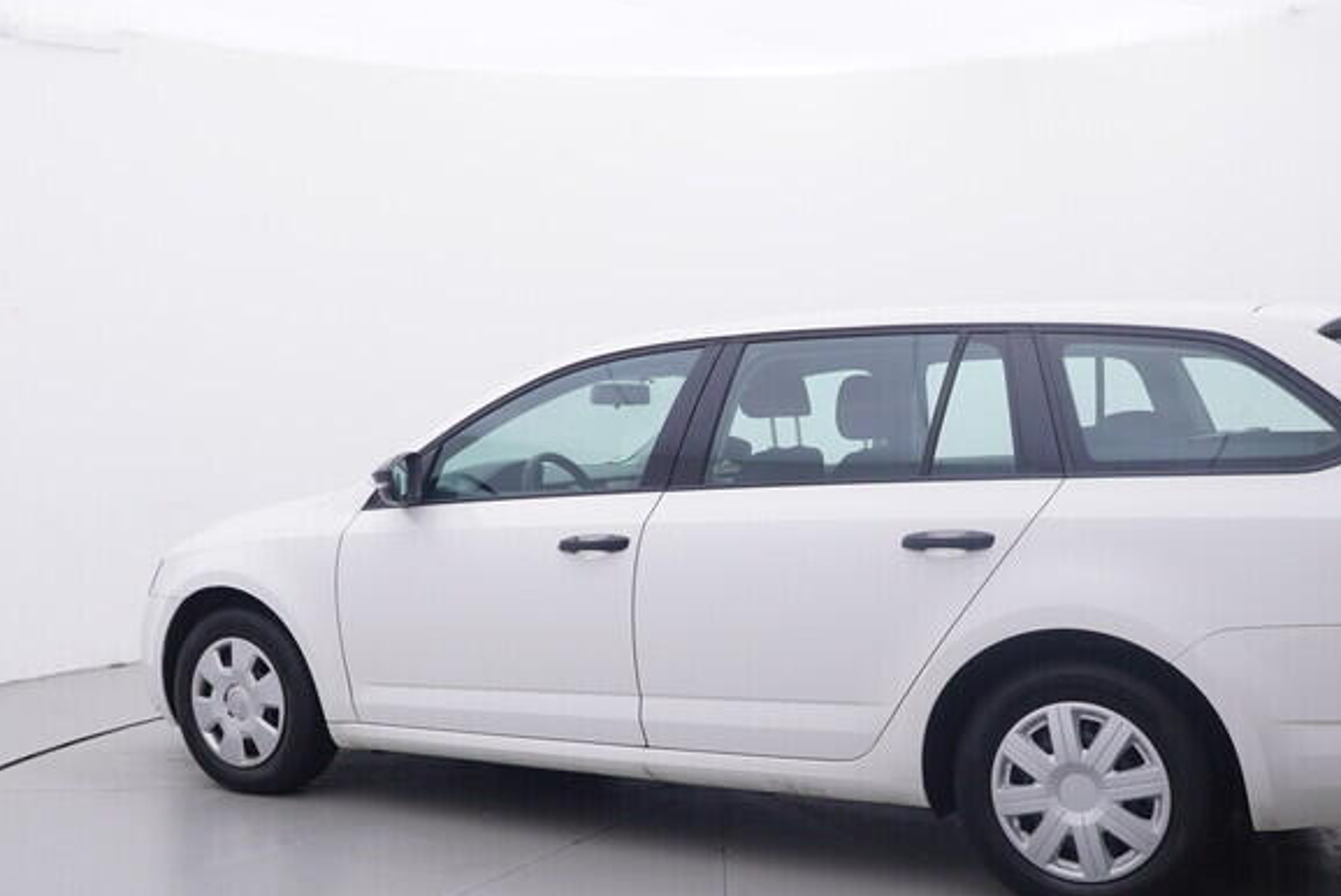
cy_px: 580
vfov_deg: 33.3
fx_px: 1486
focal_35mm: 40
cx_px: 724
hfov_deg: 48.5
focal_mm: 15
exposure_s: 1/80
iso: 200
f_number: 5
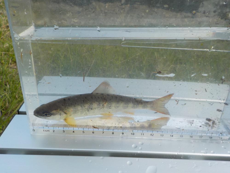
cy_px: 86
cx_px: 115
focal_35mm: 30
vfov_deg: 46.8
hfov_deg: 60.0
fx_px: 199
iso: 125
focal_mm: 4.1
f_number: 3.3
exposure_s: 1/400
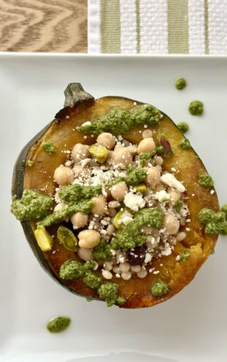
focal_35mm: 52
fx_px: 514
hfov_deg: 24.8
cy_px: 182
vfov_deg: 38.9
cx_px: 136
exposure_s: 1/68
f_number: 1.78
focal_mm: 6.86
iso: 125
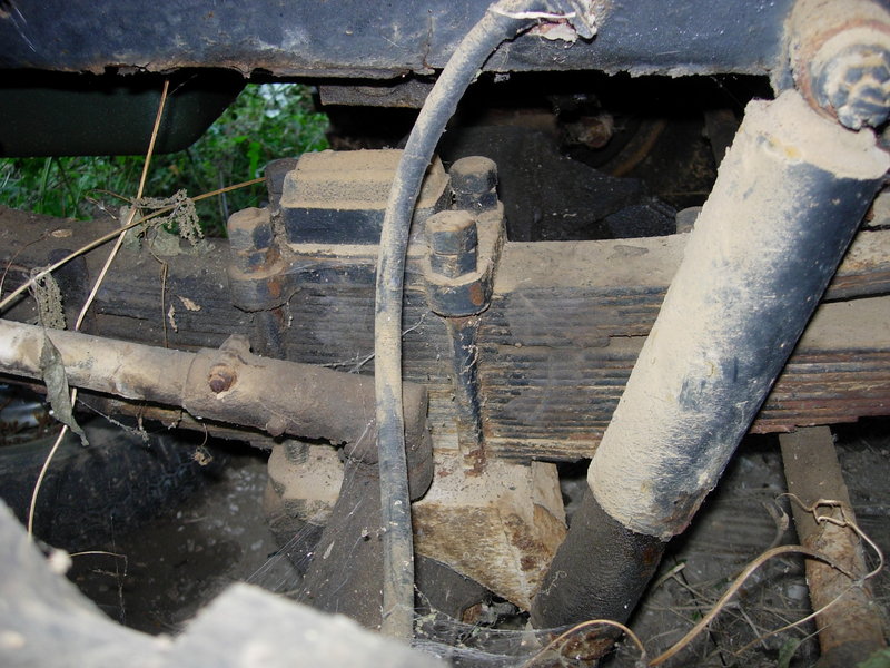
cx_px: 445
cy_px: 334
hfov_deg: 49.0
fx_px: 977
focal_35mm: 38
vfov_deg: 37.7
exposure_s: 1/64
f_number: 2.8
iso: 79
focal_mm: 7.8
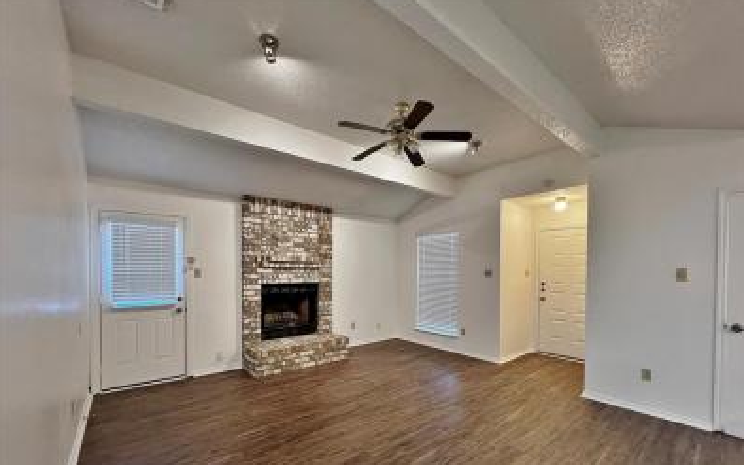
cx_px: 374
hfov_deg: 105.3
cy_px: 274
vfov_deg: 77.9
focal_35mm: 14
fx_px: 284
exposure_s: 1/60
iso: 320
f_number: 1.8
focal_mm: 1.57
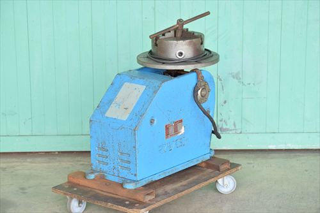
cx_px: 160
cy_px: 106
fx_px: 1067
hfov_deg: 17.1
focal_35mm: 120
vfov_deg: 11.4
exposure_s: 1/800
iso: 1250
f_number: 6.3
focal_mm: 80
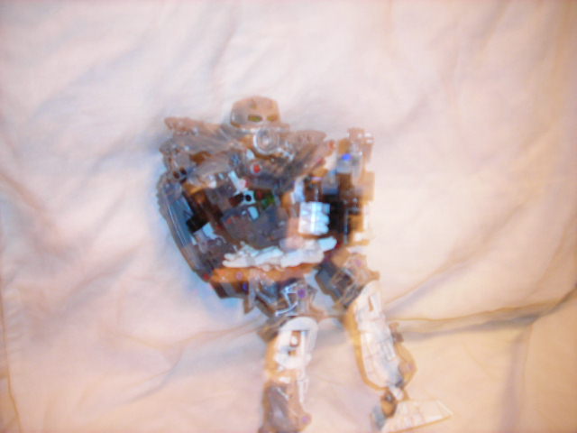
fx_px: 633
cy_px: 216
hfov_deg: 49.0
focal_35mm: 38
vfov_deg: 37.7
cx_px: 288
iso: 200
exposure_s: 1/1.5
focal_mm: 6.3
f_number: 3.2
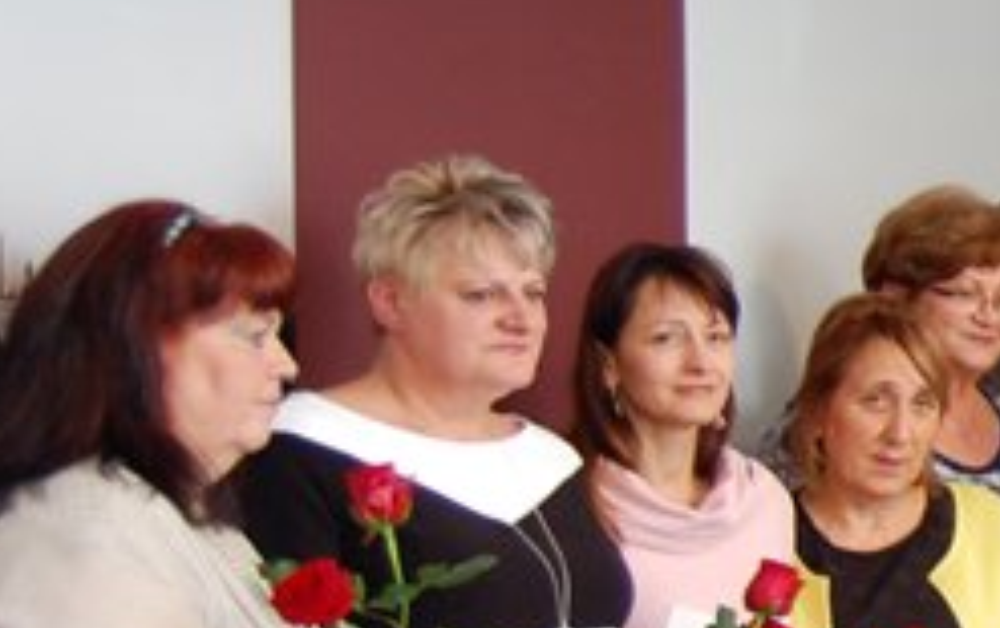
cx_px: 1389
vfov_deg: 13.0
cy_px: 650
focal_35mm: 99
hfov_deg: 19.0
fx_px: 2713
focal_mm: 23
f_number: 3.8
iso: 400
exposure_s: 1/40
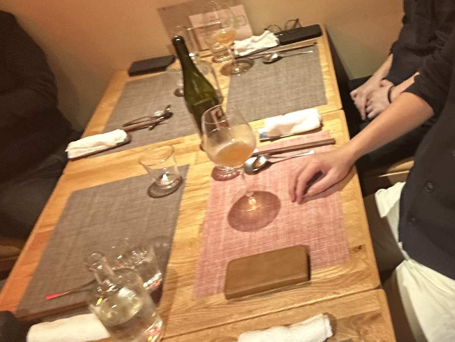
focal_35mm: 39
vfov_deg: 36.4
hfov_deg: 46.3
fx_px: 513
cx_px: 336
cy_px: 106
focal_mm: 2.69
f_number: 1.9
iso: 500
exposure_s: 1/25
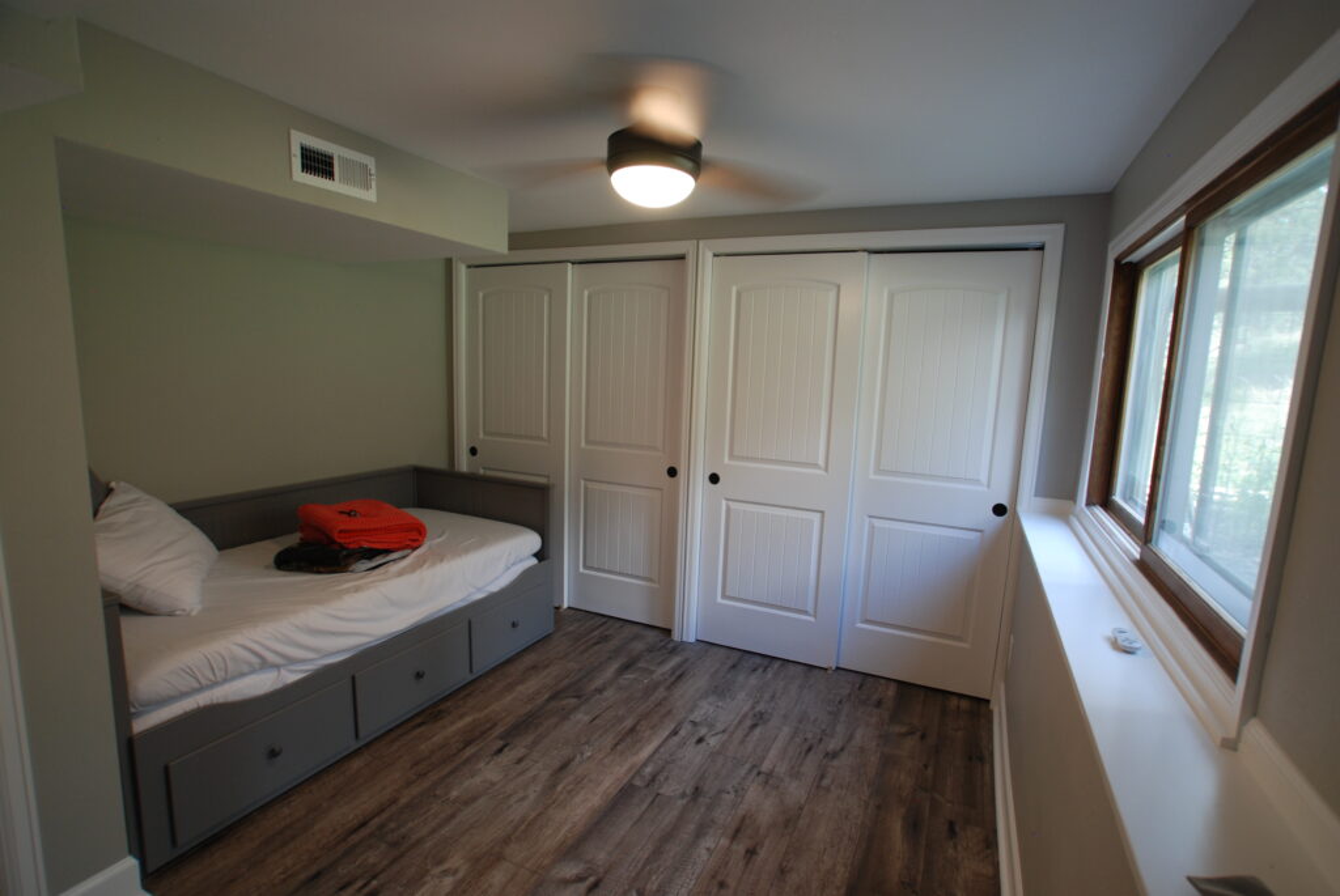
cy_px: 448
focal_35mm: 16
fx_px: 615
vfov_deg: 72.2
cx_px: 670
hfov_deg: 94.9
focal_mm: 11
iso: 250
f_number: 4.5
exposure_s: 1/25
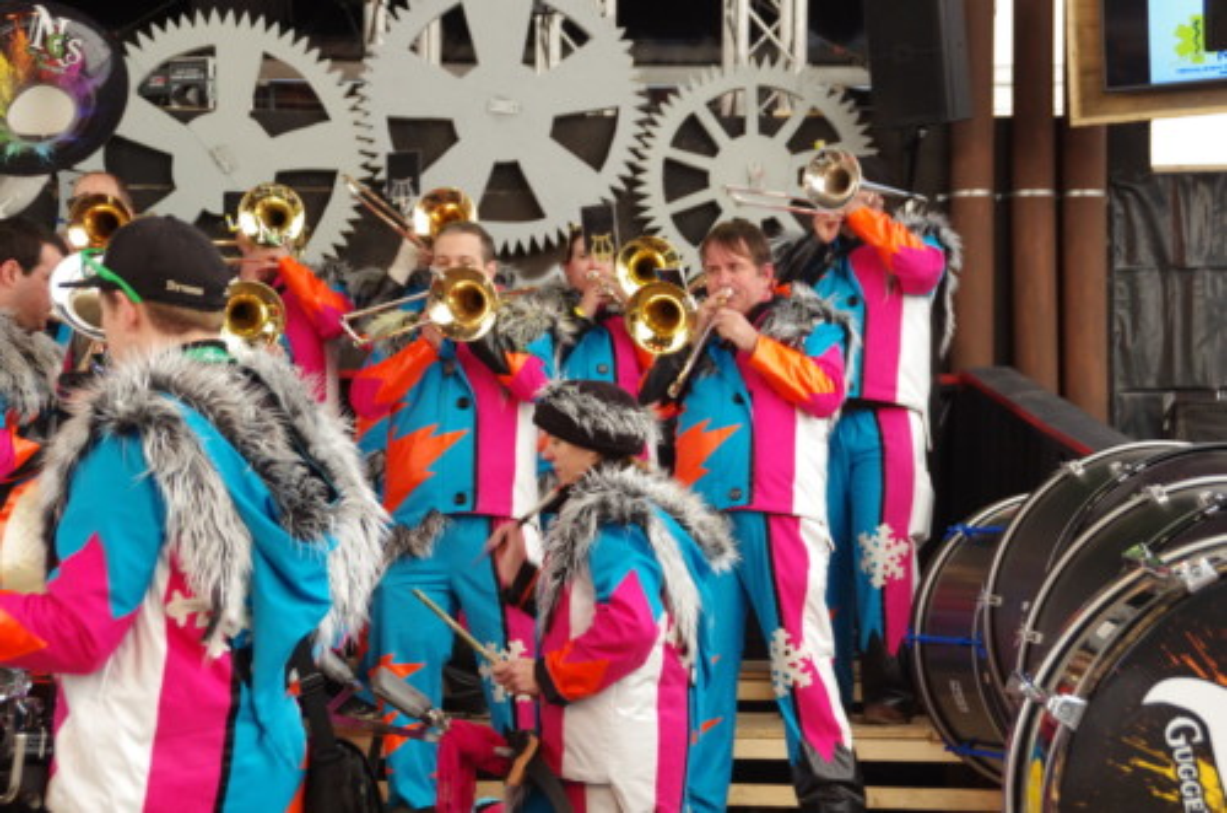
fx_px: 3469
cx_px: 614
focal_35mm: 102
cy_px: 406
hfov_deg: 20.1
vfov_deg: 13.4
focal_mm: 68
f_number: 8
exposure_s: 1/100
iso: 1600
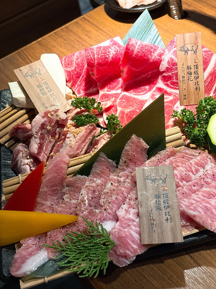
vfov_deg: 36.8
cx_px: 108
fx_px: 433
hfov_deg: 28.0
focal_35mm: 52
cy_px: 144
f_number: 1.6
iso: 40
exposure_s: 1/60
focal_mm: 5.96
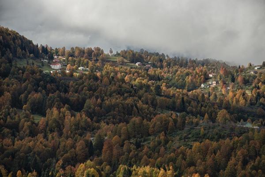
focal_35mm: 200
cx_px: 132
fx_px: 1472
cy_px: 88
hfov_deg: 10.3
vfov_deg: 6.9
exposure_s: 1/250
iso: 125
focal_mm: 200
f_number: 6.3
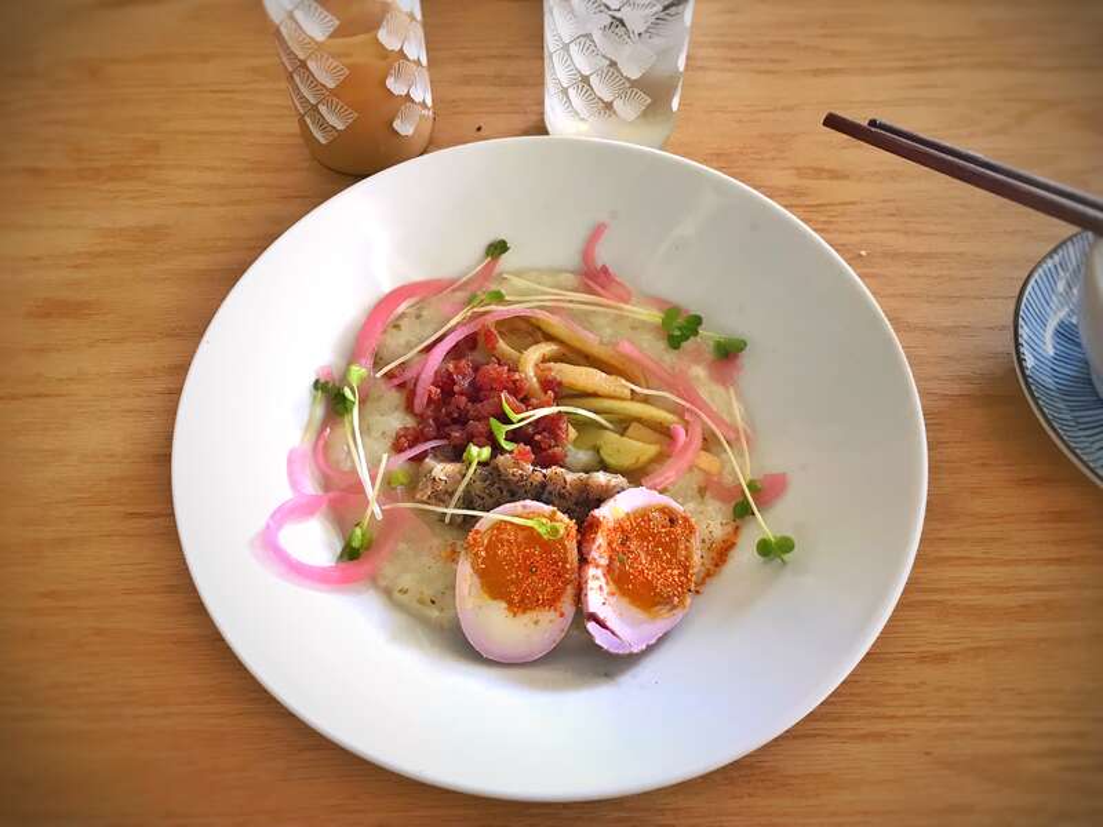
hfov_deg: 63.4
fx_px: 892
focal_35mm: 28
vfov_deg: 49.7
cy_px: 414
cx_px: 552
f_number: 1.8
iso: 32
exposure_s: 1/30
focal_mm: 3.99
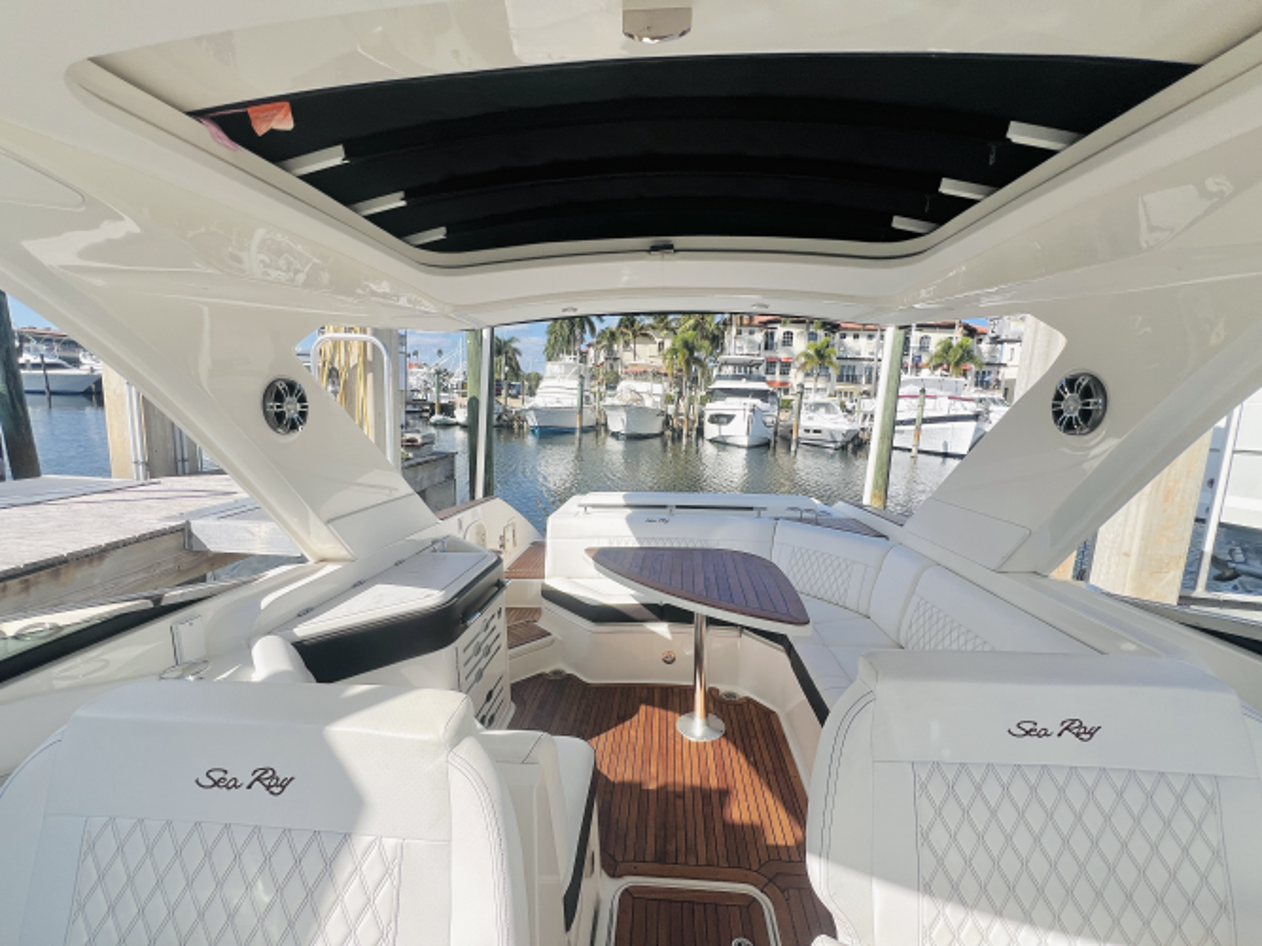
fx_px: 474
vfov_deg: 89.9
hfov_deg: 106.2
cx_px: 631
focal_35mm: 13
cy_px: 473
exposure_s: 1/2096
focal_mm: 1.57
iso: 32
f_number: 1.8
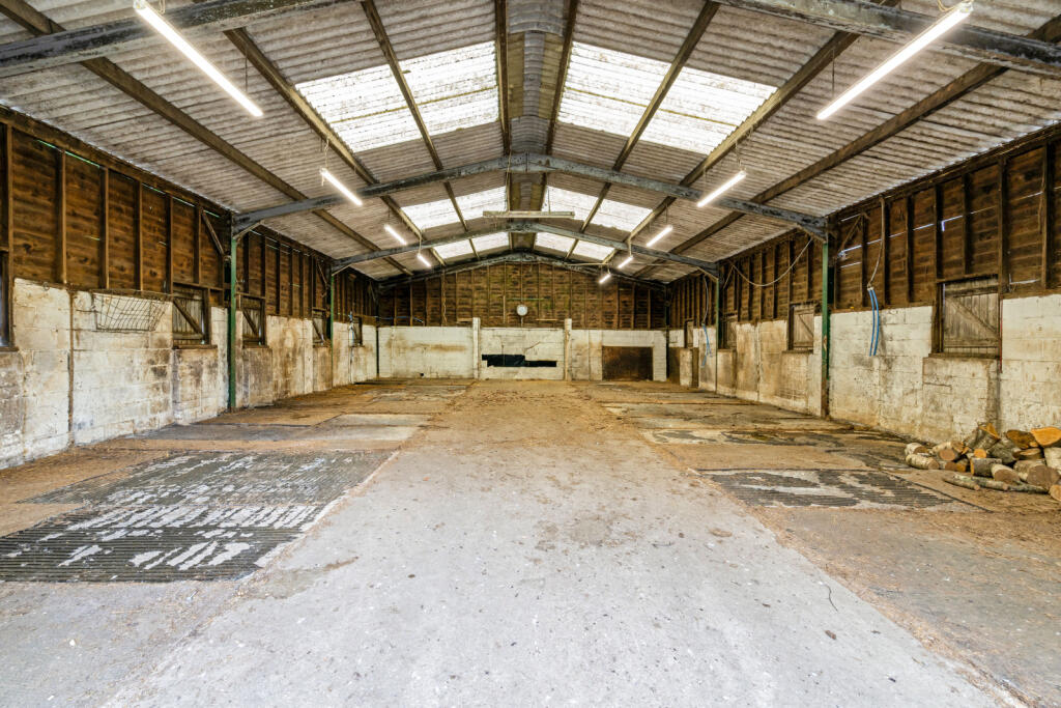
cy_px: 354
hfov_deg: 96.7
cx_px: 530
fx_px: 472
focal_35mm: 16
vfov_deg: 73.8
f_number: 11
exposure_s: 1/8
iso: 400
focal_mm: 16
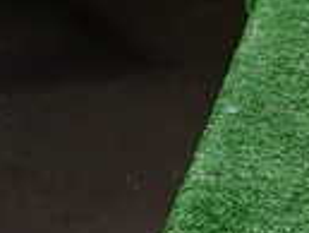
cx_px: 673
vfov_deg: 12.1
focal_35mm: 116
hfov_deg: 13.6
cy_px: 365
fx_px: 1036
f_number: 2
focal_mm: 4.5
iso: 100
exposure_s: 1/80
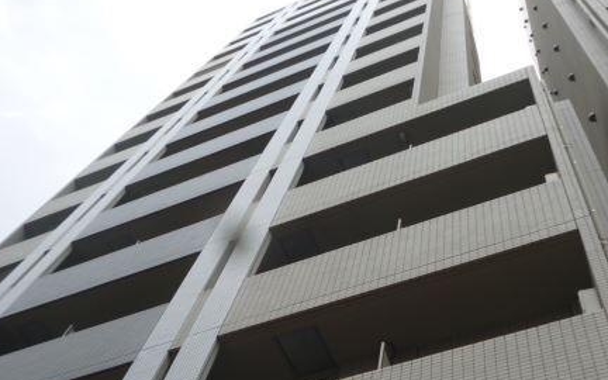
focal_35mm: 44
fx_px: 729
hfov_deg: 45.1
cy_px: 231
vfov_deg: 29.1
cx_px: 360
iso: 100
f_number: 3.1
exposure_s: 1/400
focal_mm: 5
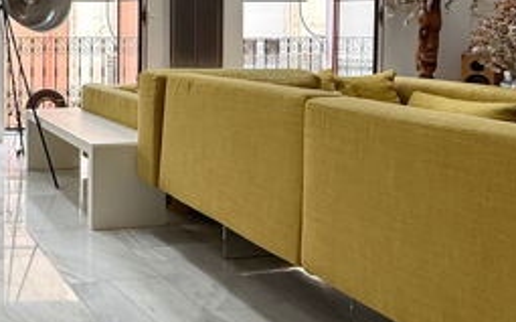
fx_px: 576
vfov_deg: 30.1
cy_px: 47
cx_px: -23
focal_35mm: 41
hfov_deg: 40.8
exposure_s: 1/134
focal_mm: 2.22
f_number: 2.2
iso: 64
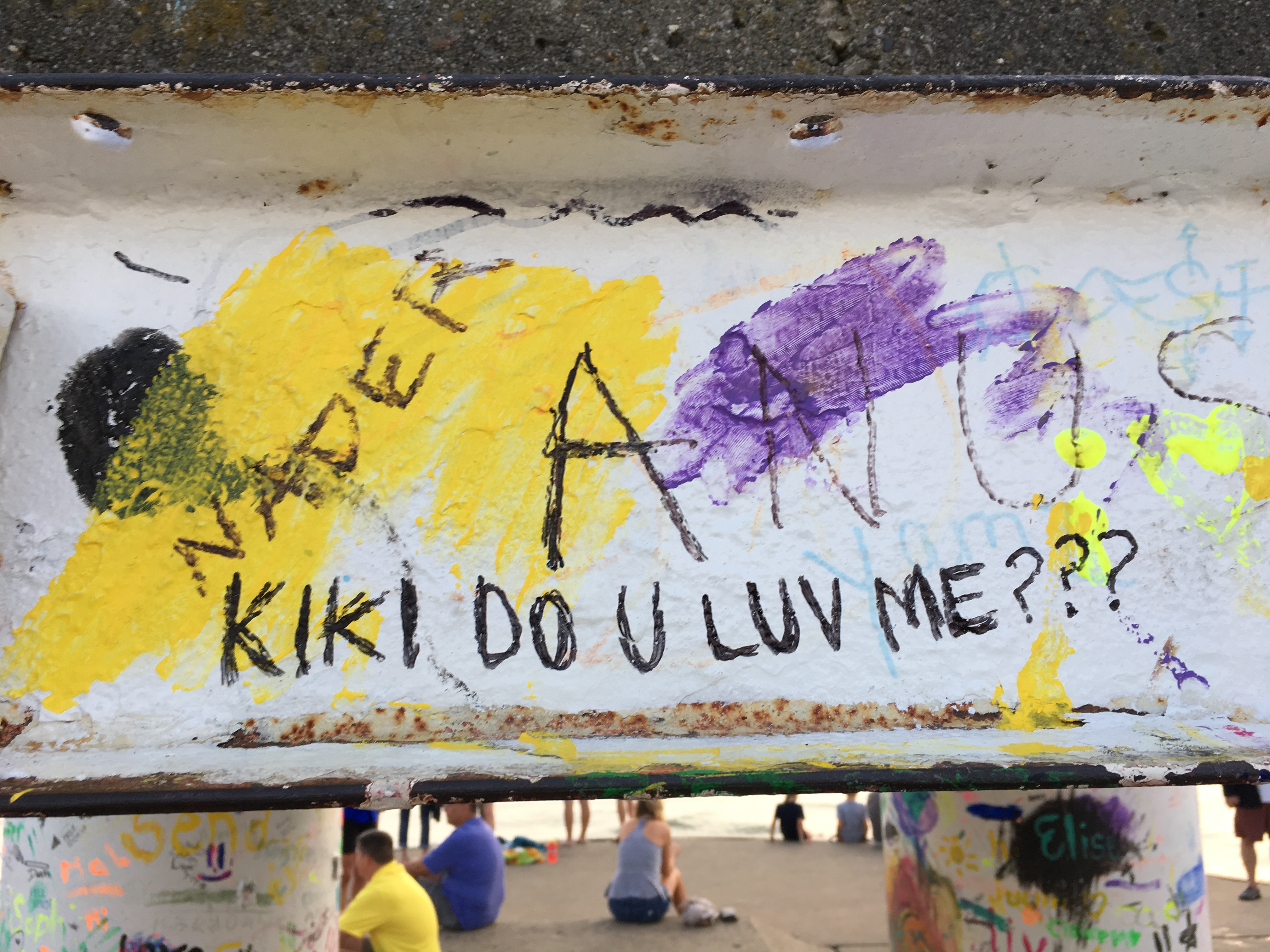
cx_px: 635
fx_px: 1064
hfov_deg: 61.7
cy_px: 476
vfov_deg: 48.2
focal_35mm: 29
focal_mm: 4.15
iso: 25
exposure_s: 1/154
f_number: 2.2
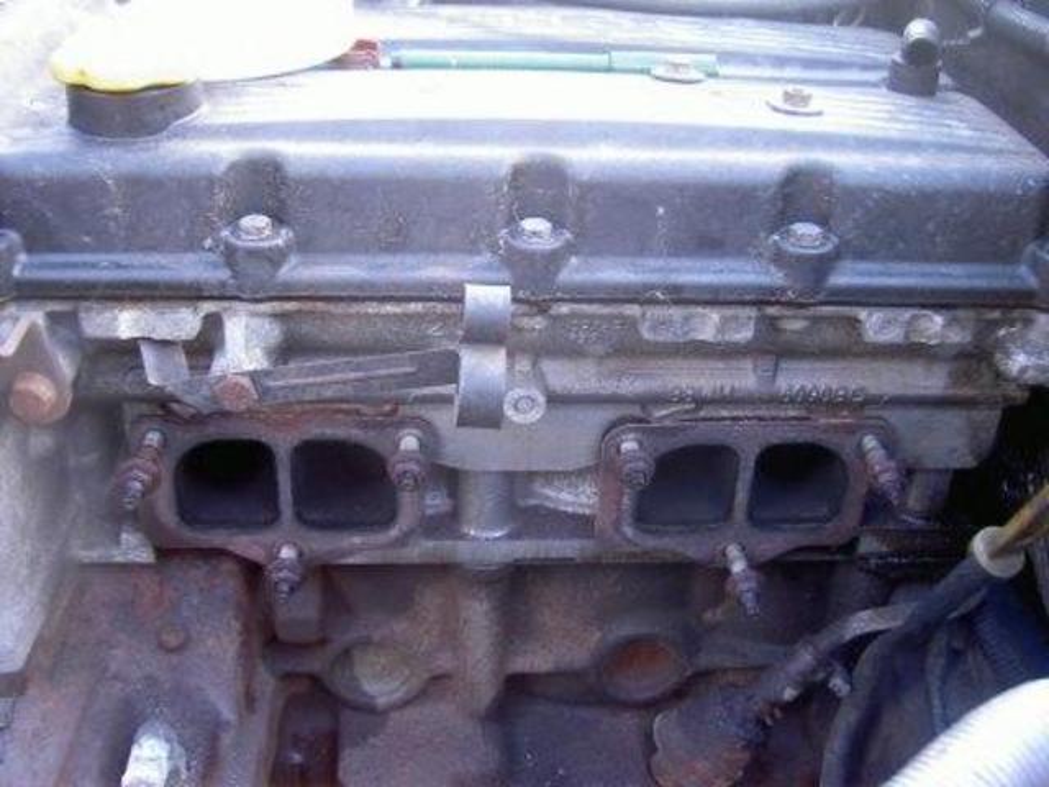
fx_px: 1182
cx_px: 524
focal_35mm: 39
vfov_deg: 36.8
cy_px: 394
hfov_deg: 47.9
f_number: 2.8
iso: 100
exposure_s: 1/26
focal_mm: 8
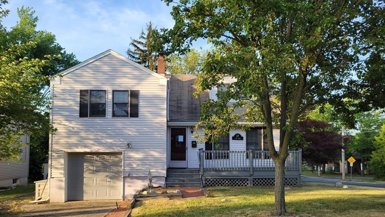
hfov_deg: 66.1
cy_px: 131
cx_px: 194
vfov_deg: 40.0
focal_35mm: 29
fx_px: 296
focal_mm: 5.4
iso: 40
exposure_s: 1/529
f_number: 1.8
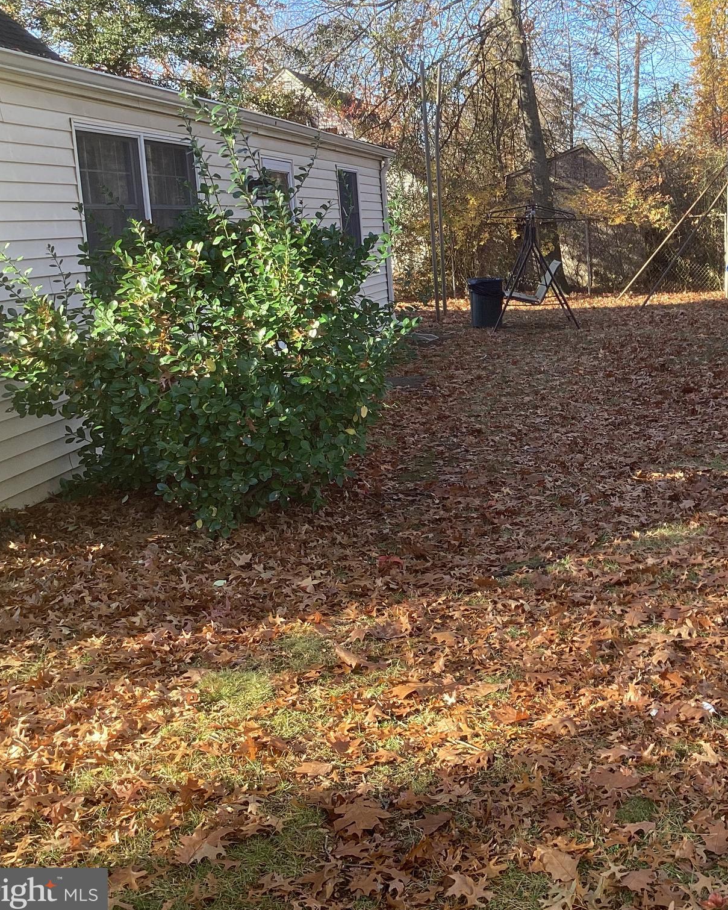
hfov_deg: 35.4
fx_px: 1104
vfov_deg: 44.8
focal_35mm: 41
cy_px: 455
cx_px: 574
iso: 25
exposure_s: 1/111
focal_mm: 3.3
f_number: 2.4
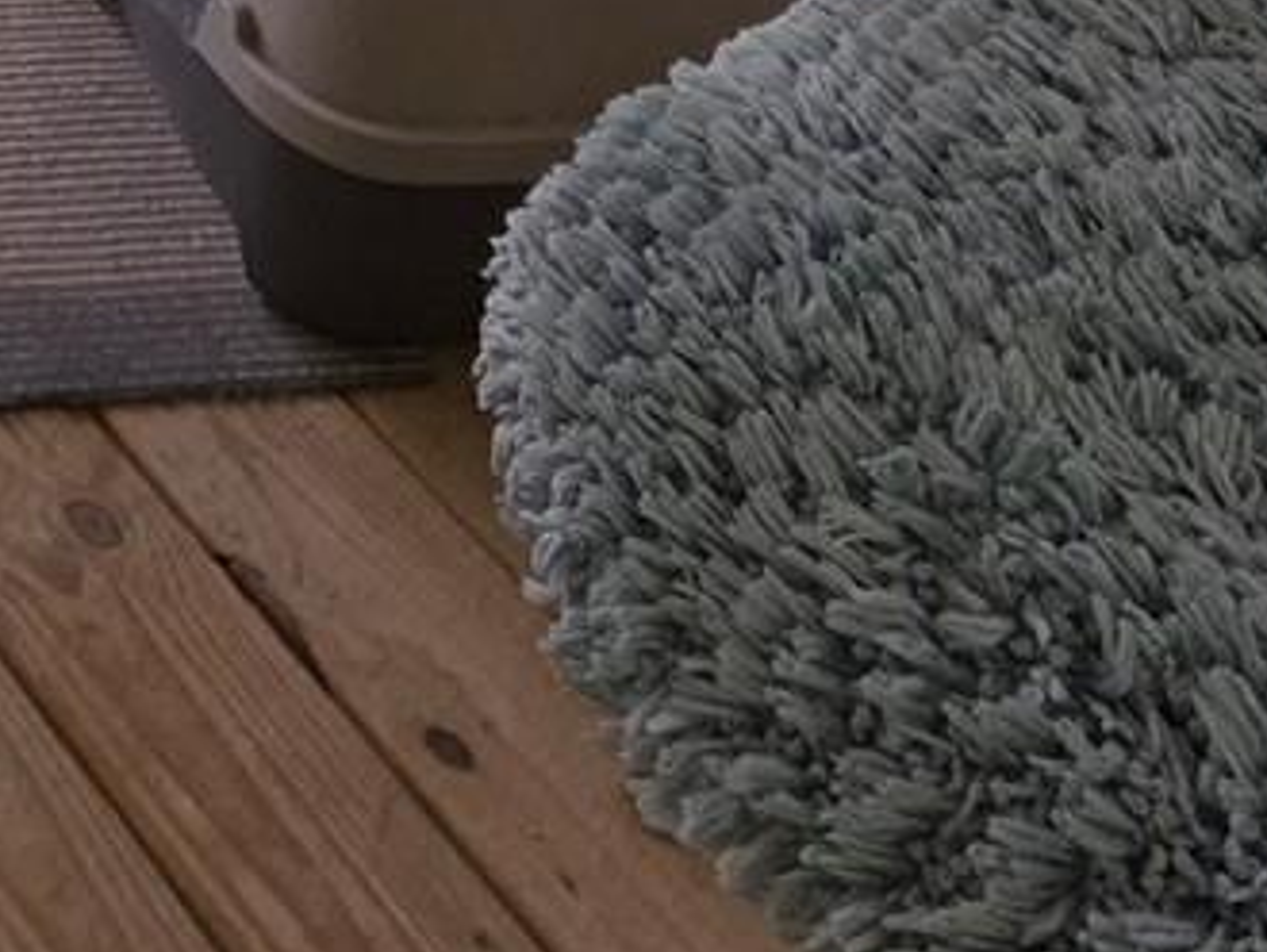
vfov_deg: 15.3
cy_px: -1244
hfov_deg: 25.0
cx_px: -526
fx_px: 2308
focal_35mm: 63
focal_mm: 2.2
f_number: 1.9
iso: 32
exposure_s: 1/120
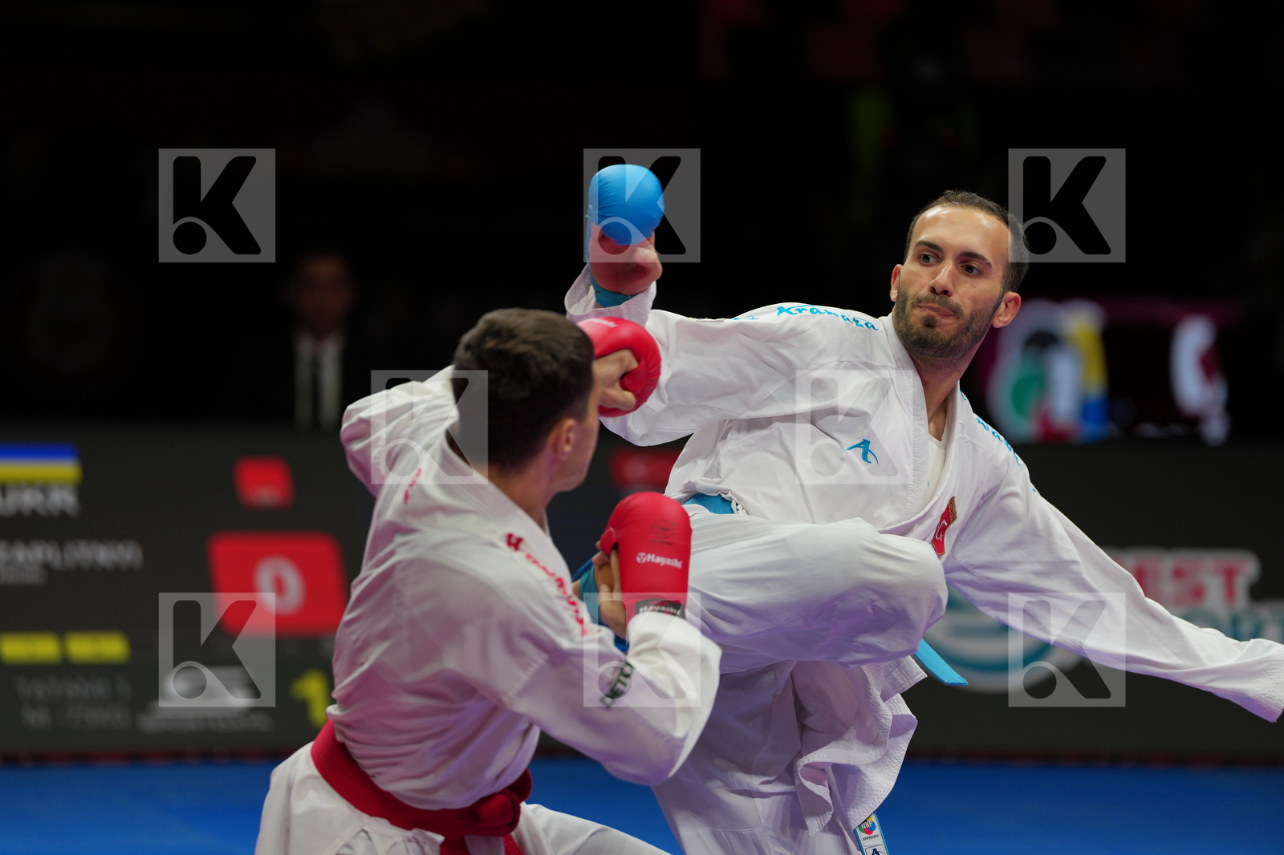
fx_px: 7131
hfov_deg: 10.3
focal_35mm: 200
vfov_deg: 6.9
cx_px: 642
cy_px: 428
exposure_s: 1/1000
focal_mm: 200
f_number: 2.8
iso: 400
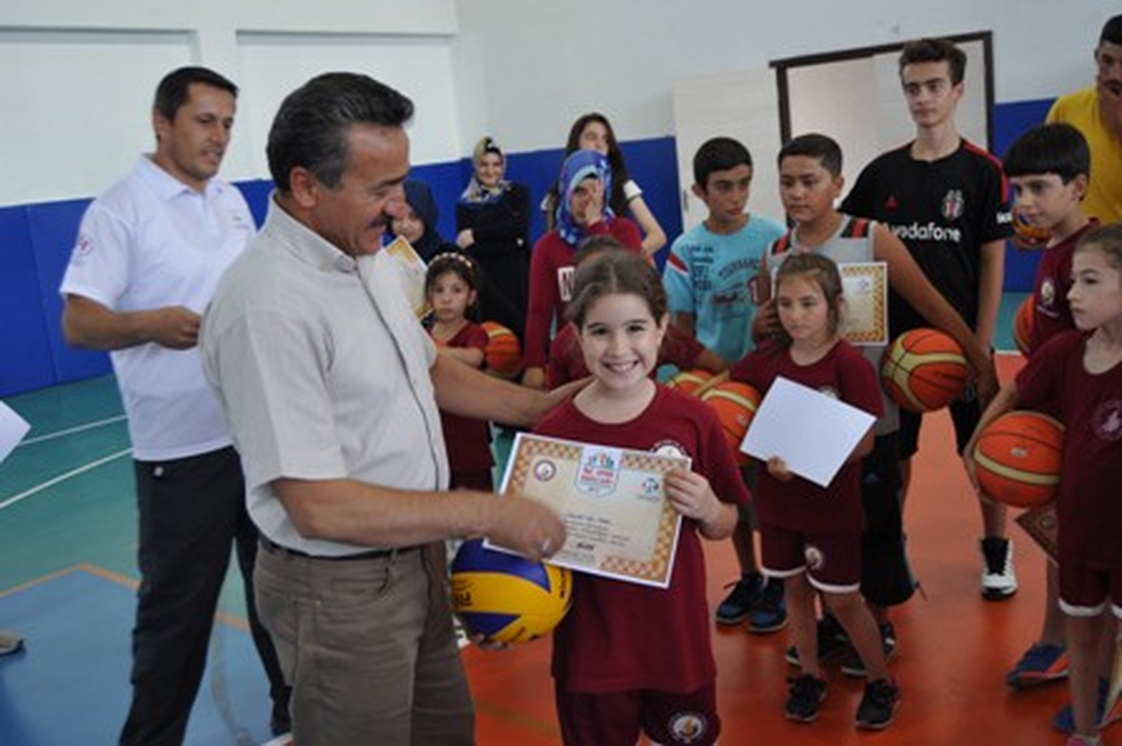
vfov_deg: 38.3
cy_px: 373
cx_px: 561
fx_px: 1074
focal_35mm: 34
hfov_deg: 55.1
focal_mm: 23
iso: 400
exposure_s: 1/60
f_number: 4
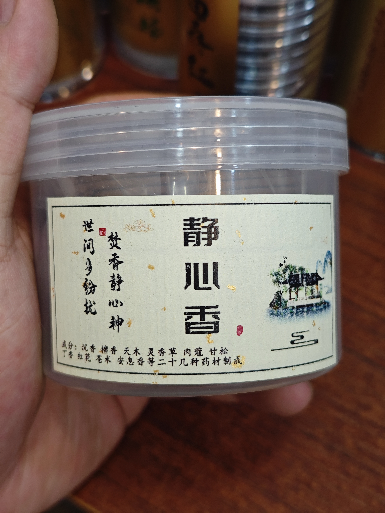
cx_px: 192
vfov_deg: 41.2
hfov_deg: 31.5
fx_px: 682
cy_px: 256
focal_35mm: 46
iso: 250
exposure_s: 1/100
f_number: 1.6
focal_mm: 6.55
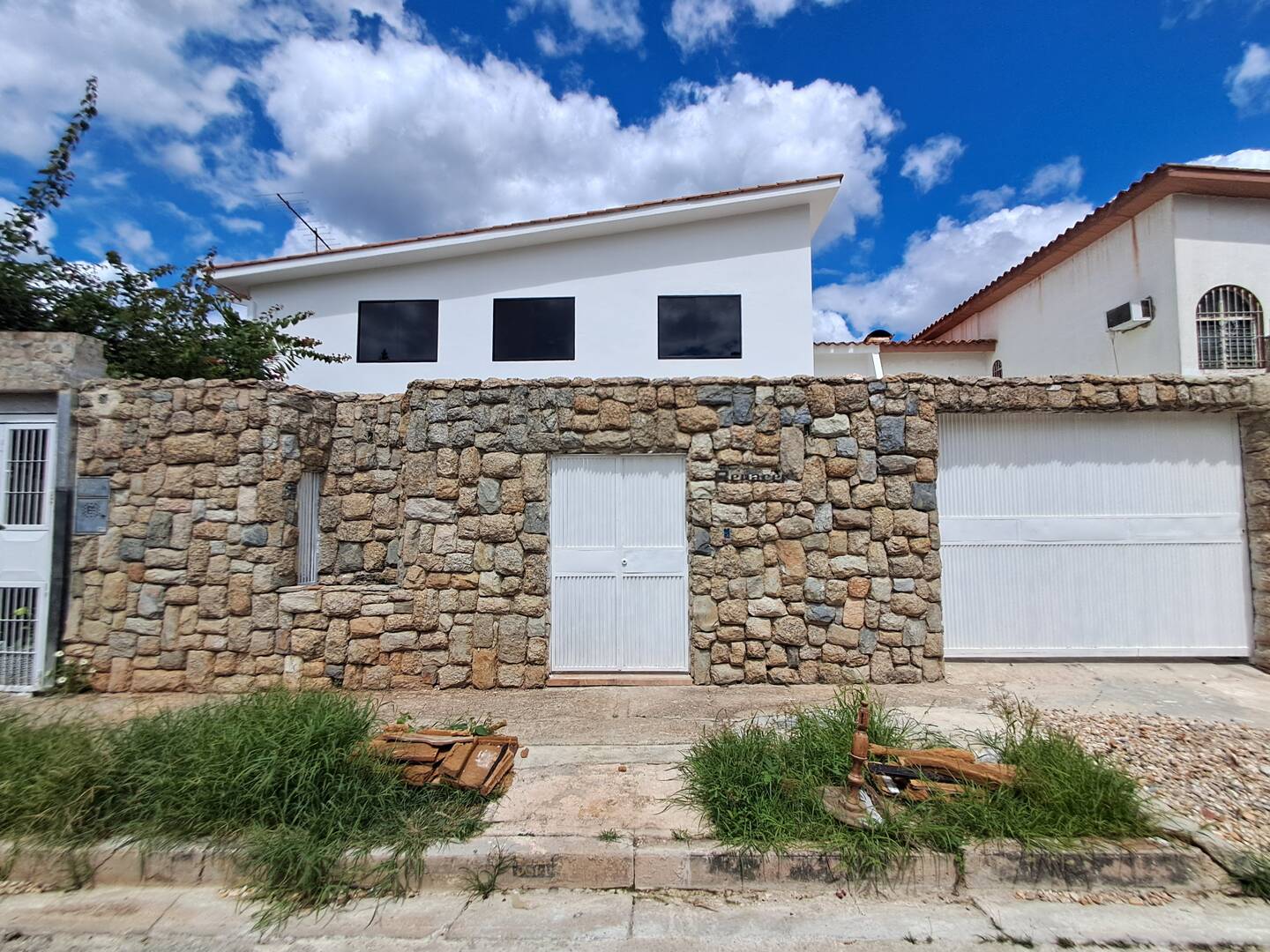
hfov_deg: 94.5
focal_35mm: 16
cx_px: 635
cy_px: 476
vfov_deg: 78.1
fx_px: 587
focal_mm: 1.64
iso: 40
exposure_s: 1/2451
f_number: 2.2
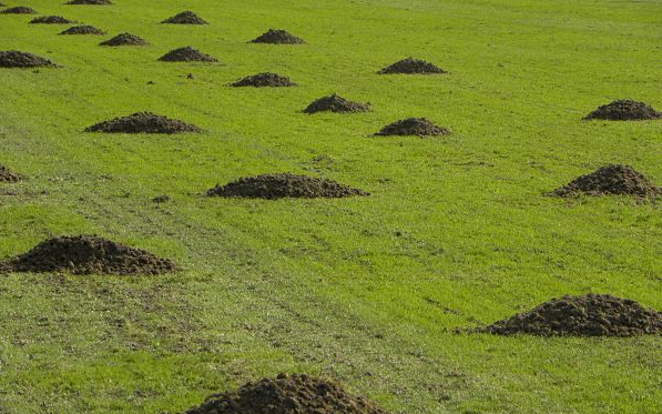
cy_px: 196
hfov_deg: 8.0
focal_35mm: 263
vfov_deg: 5.0
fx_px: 4745
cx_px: 330
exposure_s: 1/250
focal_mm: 44
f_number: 5.6
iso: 64
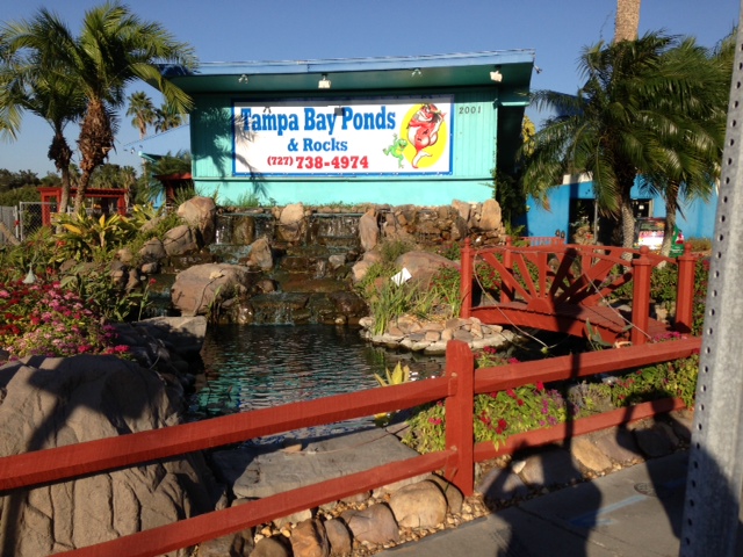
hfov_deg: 55.4
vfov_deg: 42.9
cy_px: 278
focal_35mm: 33
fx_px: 708
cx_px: 372
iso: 50
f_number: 2.4
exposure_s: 1/1642
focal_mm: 4.13
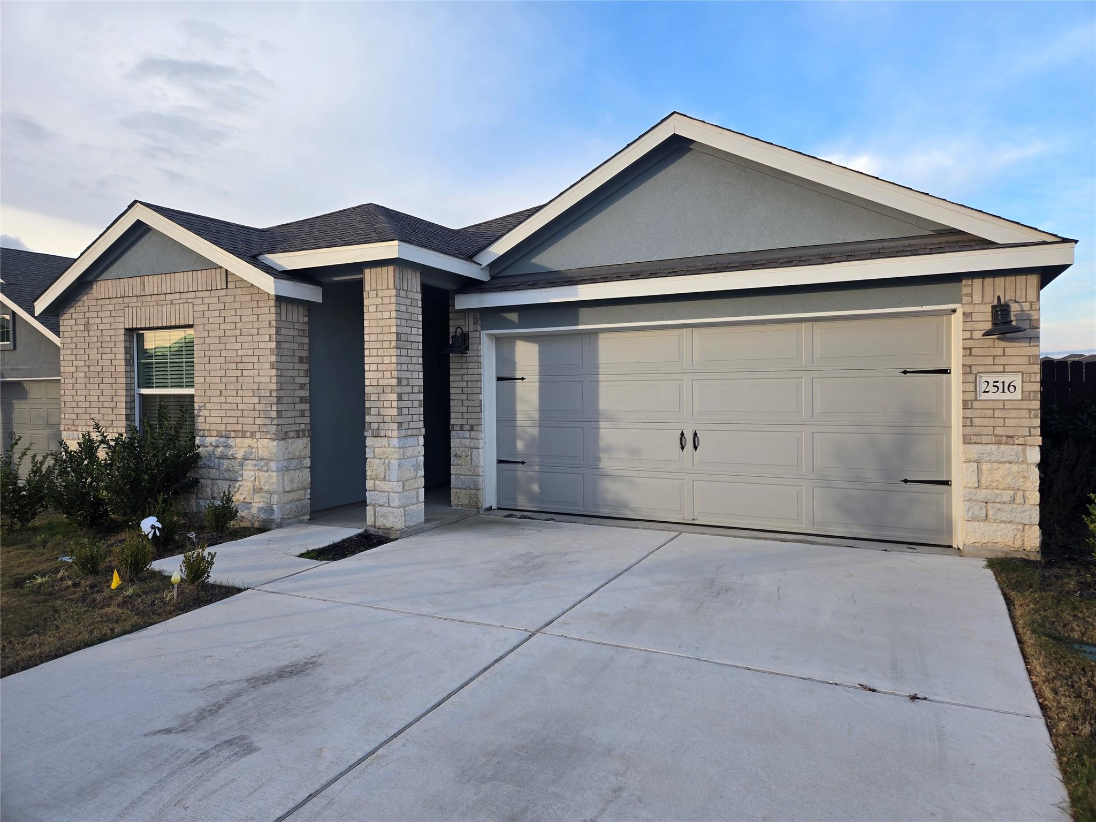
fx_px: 728
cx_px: 548
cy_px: 411
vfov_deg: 58.9
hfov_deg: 73.9
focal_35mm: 23
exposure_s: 1/294
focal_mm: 5.4
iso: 25
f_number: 1.8
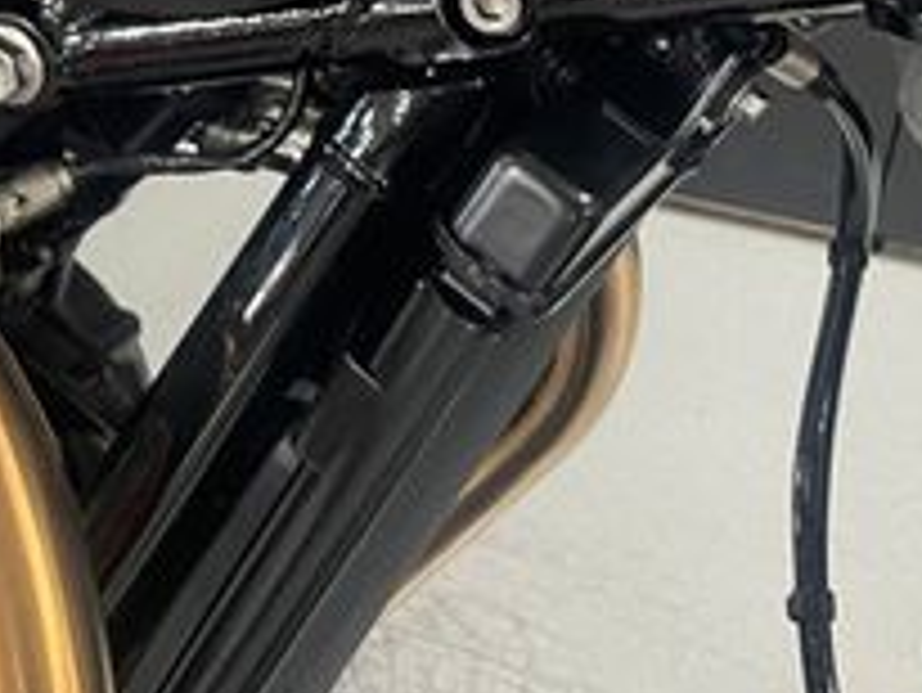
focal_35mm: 81
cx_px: -45
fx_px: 2159
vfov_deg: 16.5
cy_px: -356
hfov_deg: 22.9
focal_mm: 4.2
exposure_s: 1/50
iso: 250
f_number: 1.6
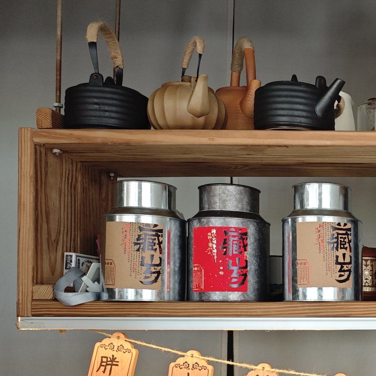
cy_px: 324
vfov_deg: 29.5
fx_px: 688
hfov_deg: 25.8
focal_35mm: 56
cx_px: 498
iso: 200
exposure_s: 1/100
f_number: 1.6
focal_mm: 6.55
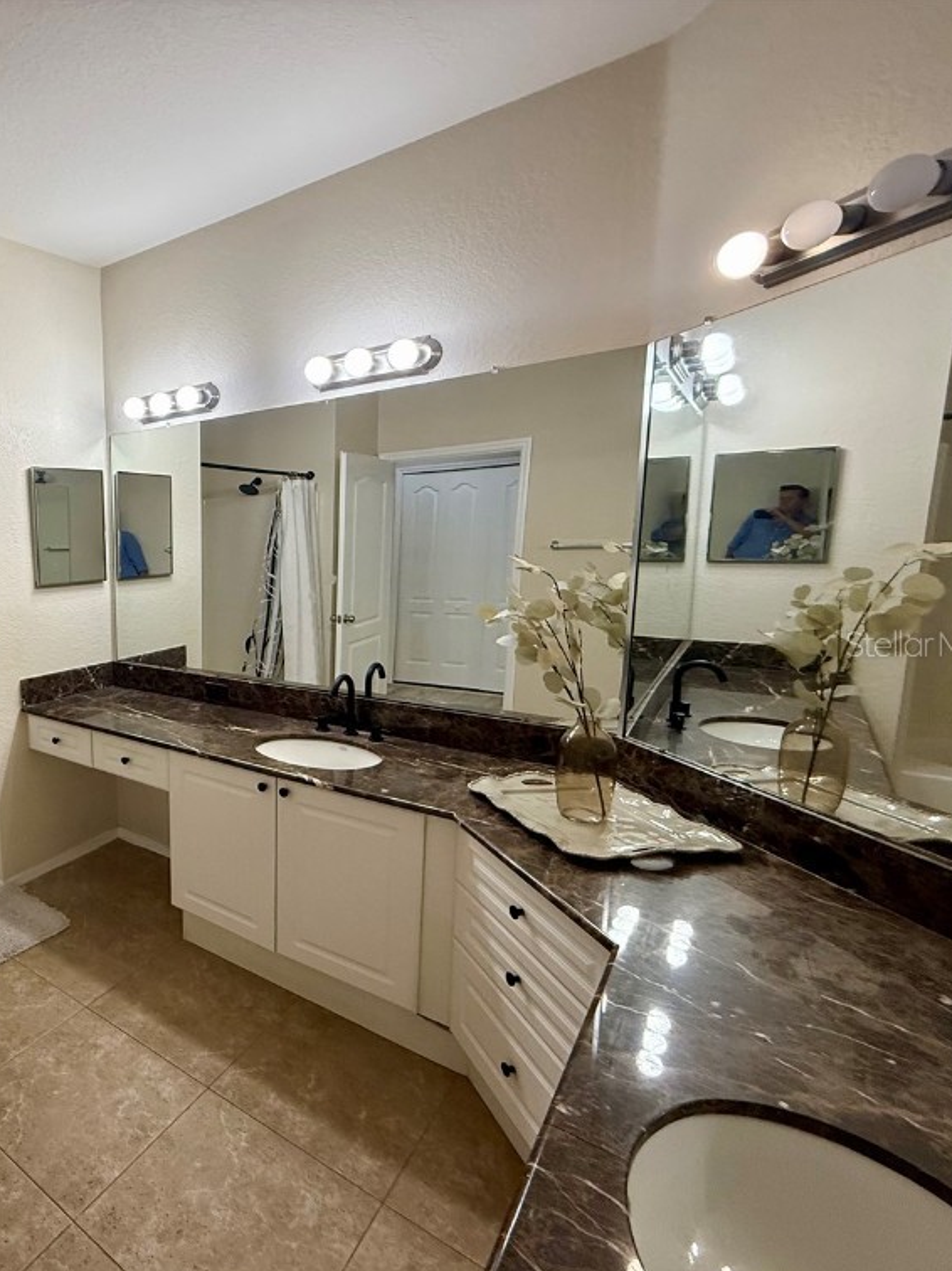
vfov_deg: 84.7
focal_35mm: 19
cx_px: 143
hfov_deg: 60.9
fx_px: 697
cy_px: 643
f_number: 2.2
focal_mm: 2.22
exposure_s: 1/120
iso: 250
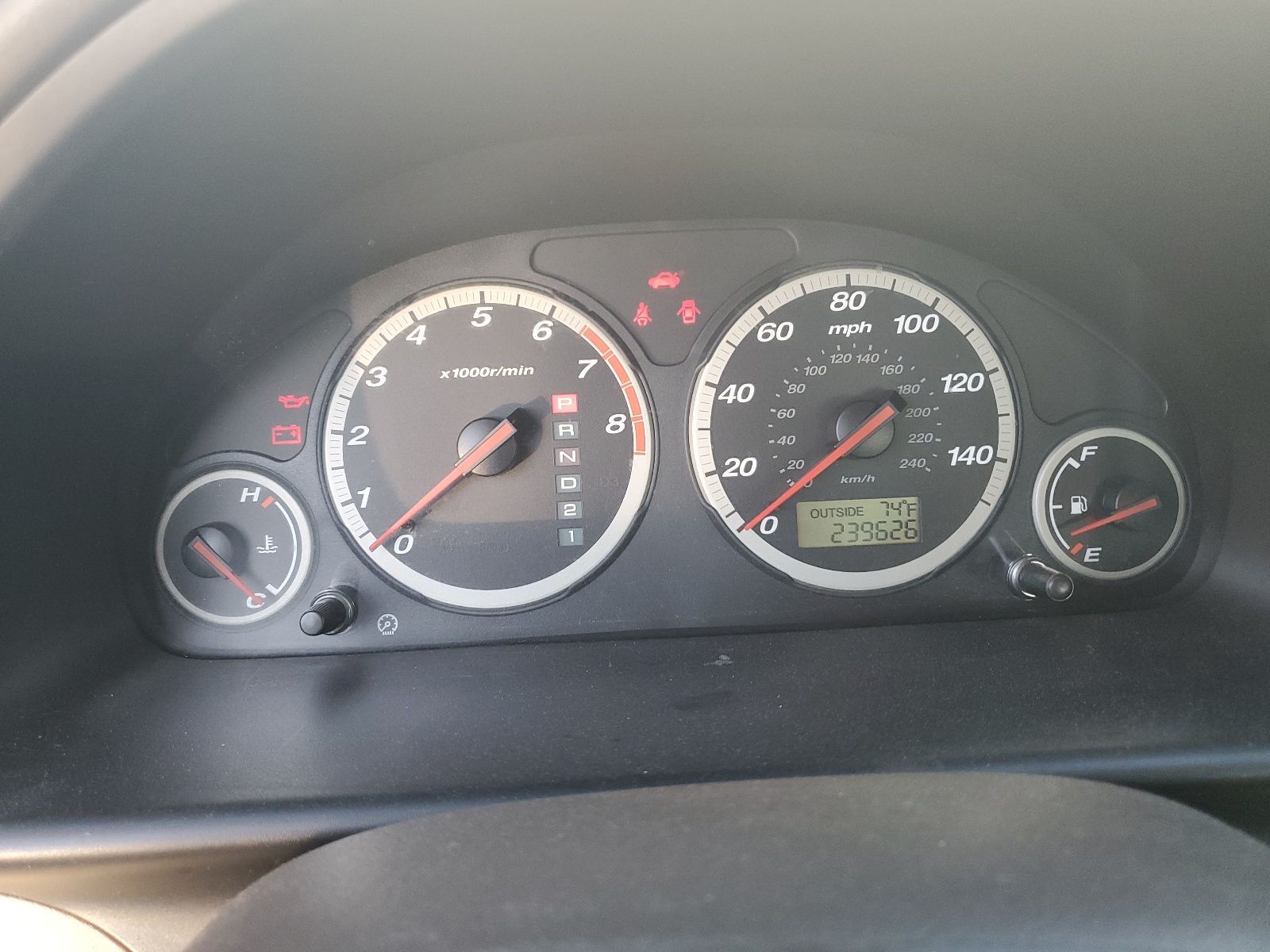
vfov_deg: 53.1
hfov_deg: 67.3
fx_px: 954
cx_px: 635
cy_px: 476
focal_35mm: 26
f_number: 1.5
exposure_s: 1/120
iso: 97
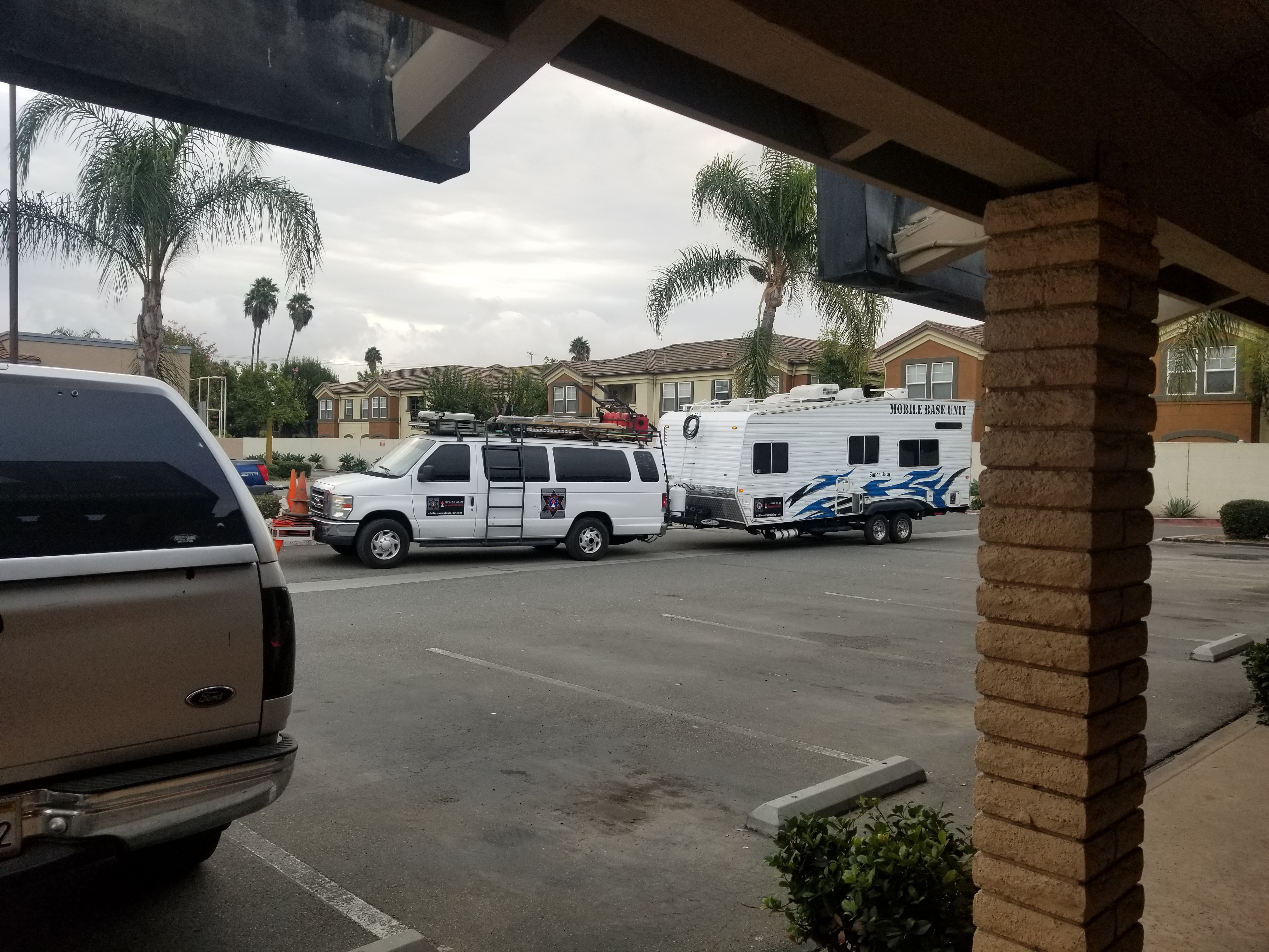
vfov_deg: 53.1
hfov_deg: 67.3
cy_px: 476
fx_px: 953
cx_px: 634
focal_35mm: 26
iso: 50
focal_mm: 4.3
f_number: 1.7
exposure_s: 1/249
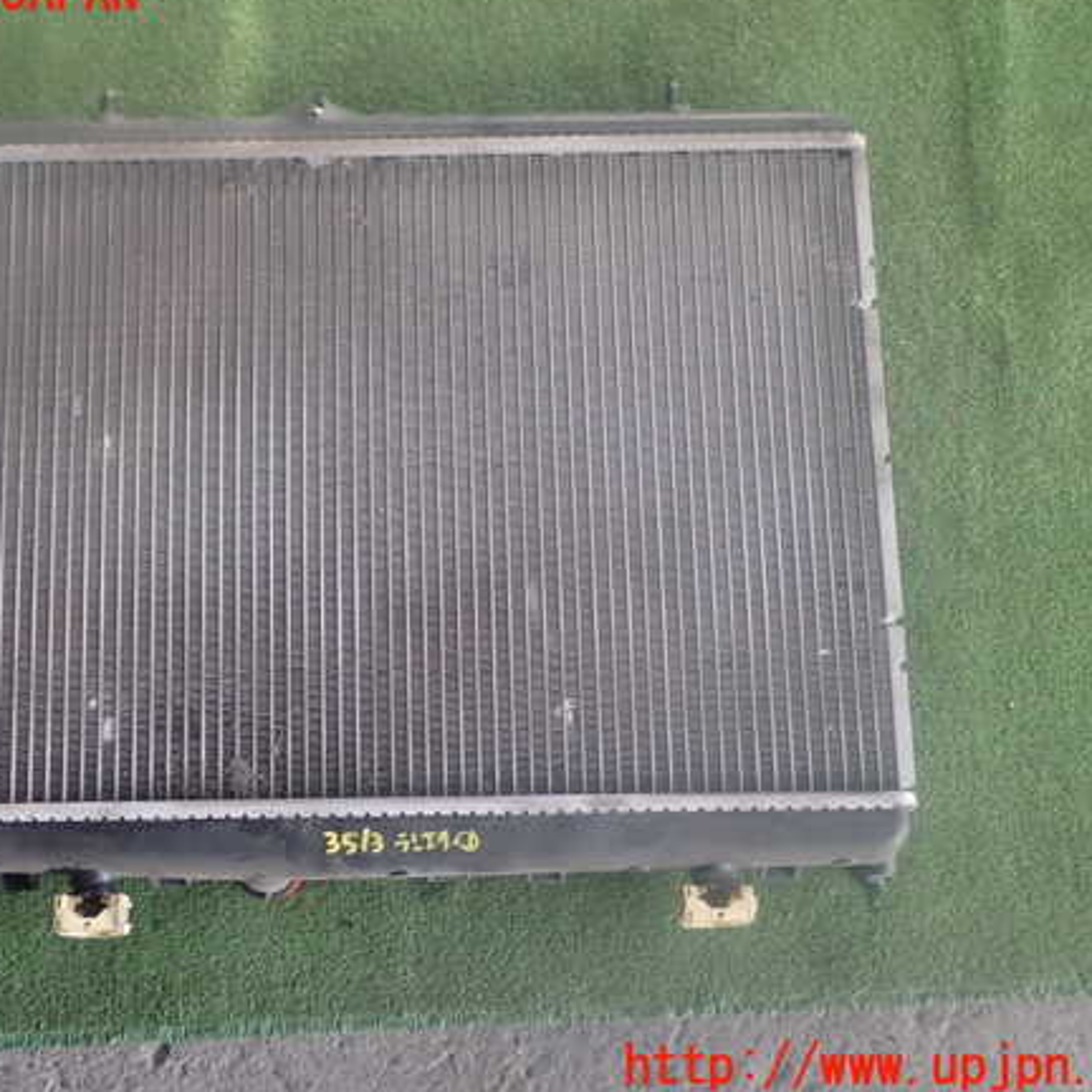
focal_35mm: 54
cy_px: 531
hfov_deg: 31.5
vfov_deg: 31.6
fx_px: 1927
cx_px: 437
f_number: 2.9
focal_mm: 7.84
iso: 160
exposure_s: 1/80
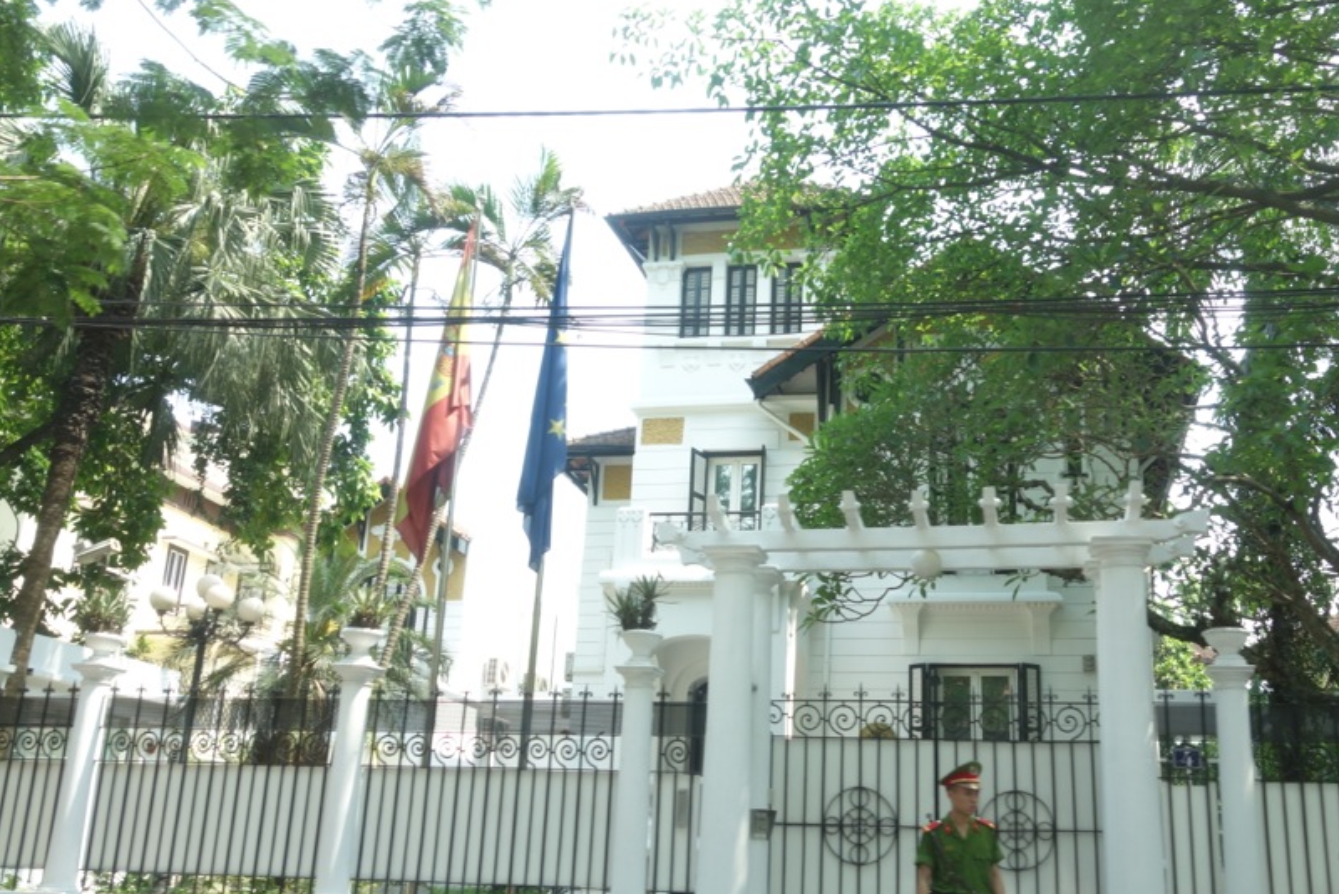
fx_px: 1302
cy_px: 476
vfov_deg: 37.9
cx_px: 765
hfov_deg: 54.2
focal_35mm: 35
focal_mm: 10.4
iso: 125
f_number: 2.8
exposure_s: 1/320
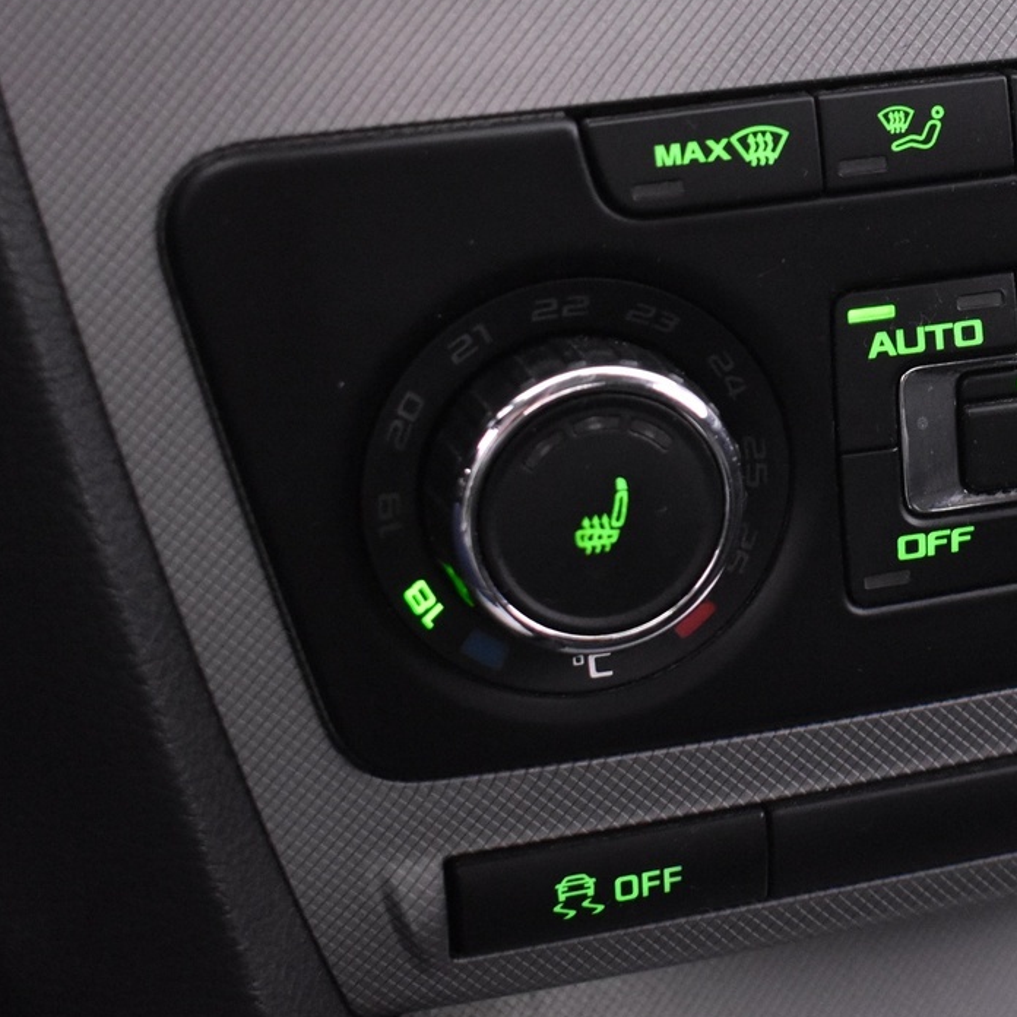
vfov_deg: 19.4
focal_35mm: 89
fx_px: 2958
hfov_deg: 19.0
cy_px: 329
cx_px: 1008
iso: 3200
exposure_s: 1/20
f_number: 4.2
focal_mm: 30
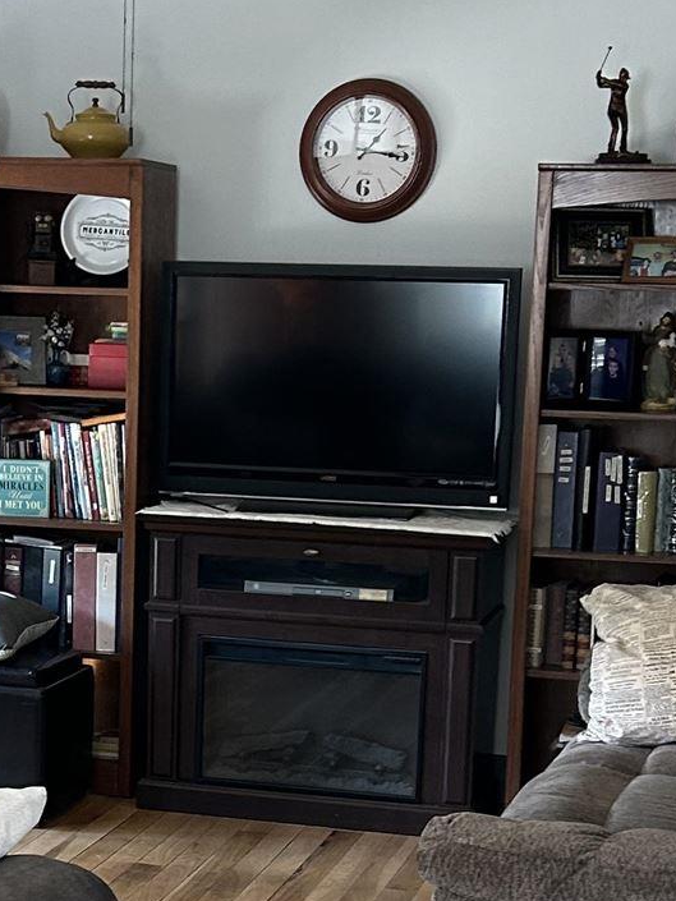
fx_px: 2213
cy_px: 671
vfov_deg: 22.8
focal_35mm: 85
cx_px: 211
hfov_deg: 17.3
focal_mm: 5.7
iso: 125
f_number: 1.5
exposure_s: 1/105
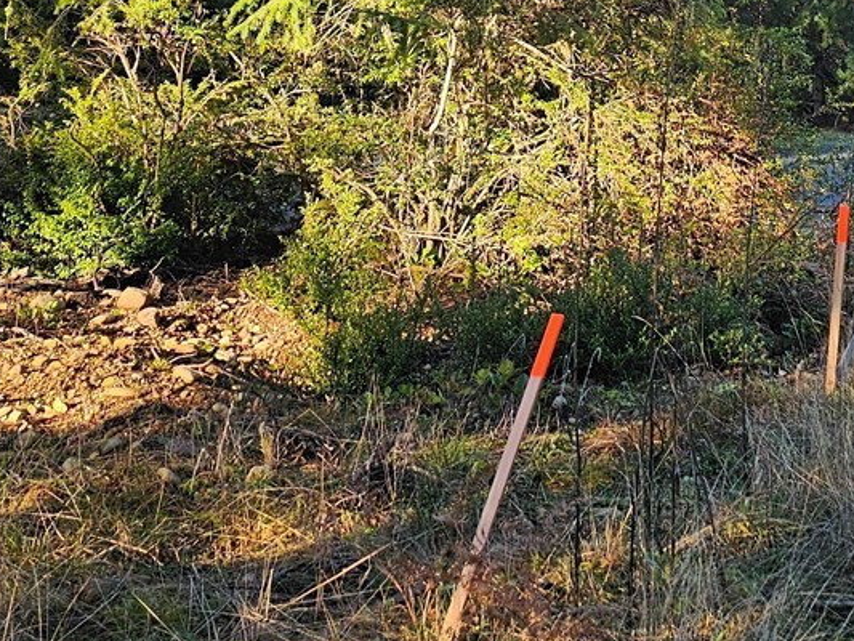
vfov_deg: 20.1
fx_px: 1703
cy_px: -101
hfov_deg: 27.9
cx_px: 591
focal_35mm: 69
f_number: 1.7
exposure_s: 1/180
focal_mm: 6.3
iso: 16
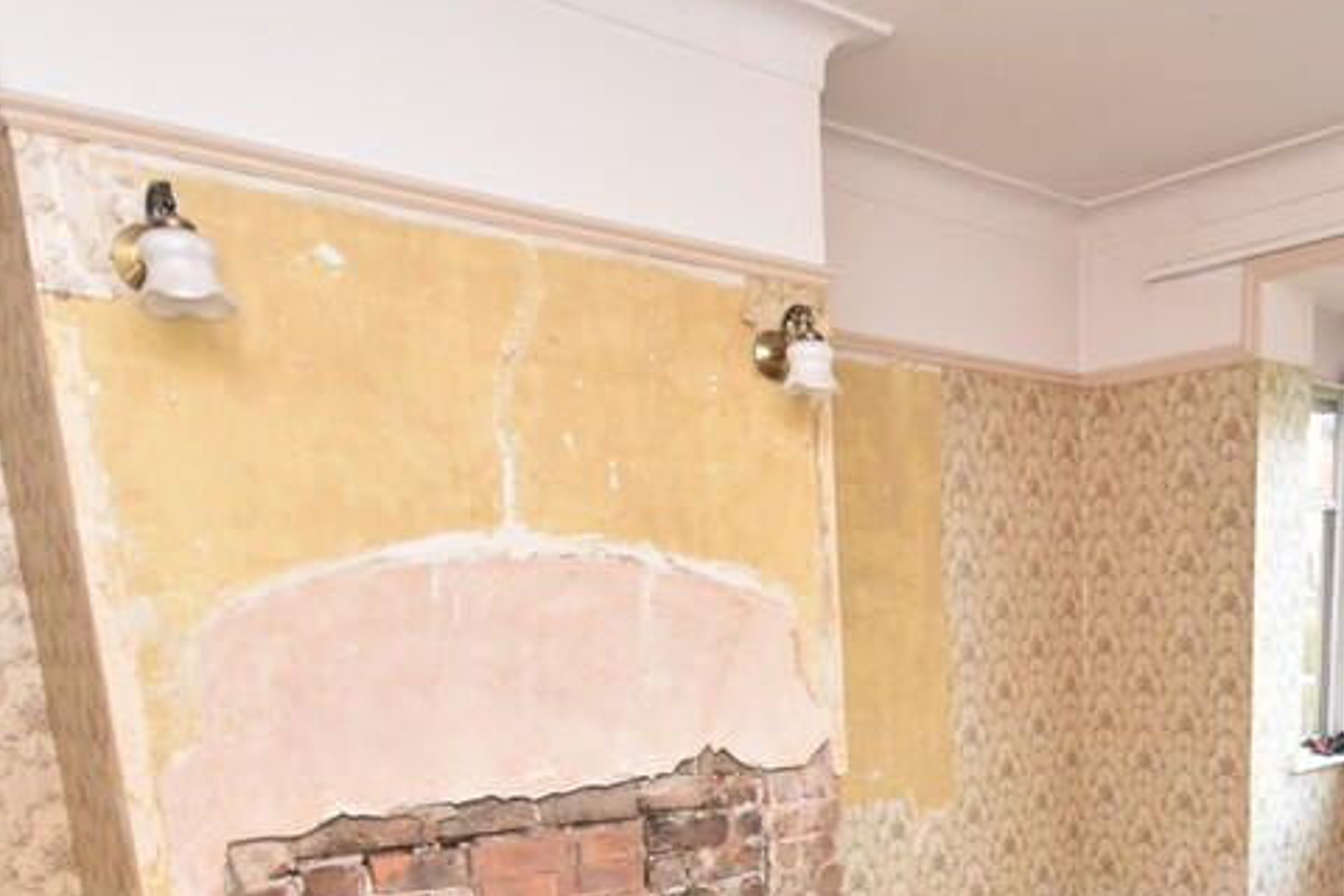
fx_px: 1195
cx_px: 986
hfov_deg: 56.2
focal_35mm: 32
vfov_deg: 37.1
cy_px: 881
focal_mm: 10
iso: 800
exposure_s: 1/160
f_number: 4.5
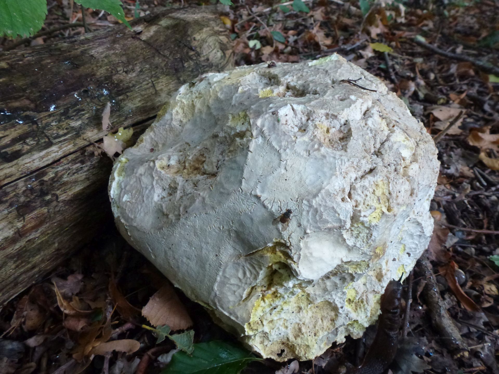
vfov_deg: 56.8
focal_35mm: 24
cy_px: 187
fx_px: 346
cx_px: 250
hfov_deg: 71.6
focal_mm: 4.3
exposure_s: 1/60
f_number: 3.3
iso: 320
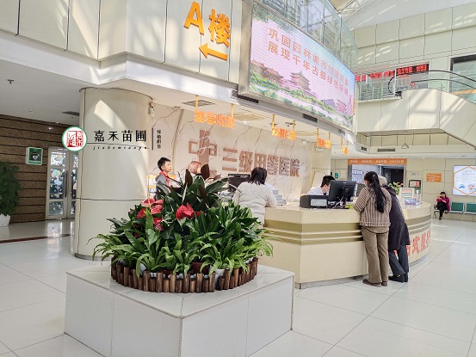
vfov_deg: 54.9
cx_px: 238
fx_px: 344
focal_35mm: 25
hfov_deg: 69.4
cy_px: 178
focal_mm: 4.71
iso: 339
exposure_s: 1/50
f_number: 1.89
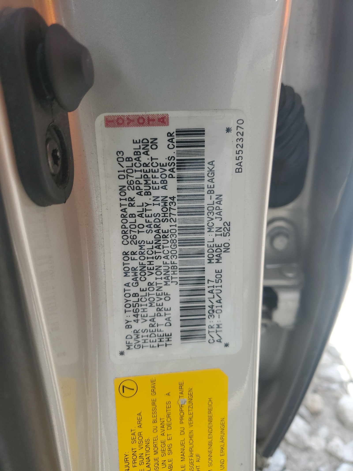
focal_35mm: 26
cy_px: 236
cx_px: 176
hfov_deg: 53.1
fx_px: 353
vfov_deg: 67.3
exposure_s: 1/714
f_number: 1.5
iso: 50
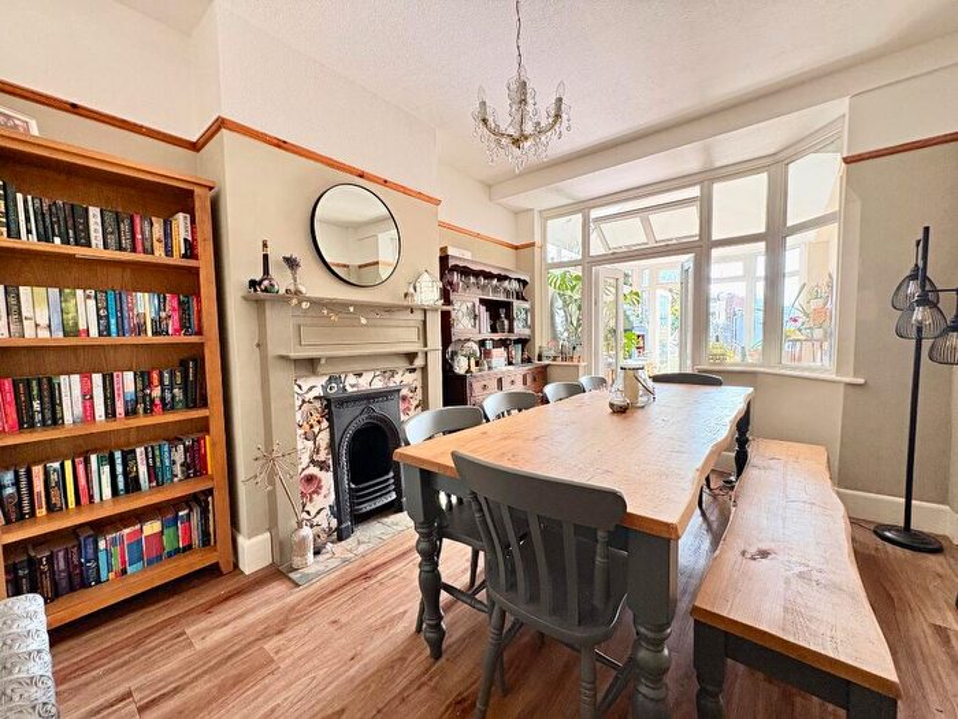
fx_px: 387
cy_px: 360
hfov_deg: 102.1
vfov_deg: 85.7
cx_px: 479
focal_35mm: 14
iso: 400
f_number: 2.2
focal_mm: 2.22
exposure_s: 1/60
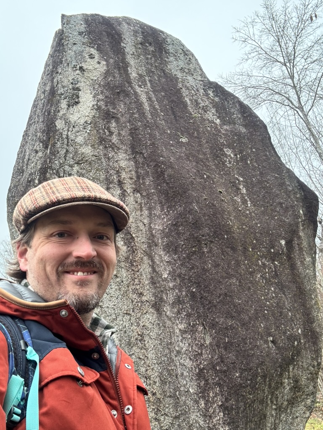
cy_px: 215
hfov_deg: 46.8
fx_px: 373
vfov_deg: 60.0
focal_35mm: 30
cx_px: 162
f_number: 1.9
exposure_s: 1/106
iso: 80
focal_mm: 2.69
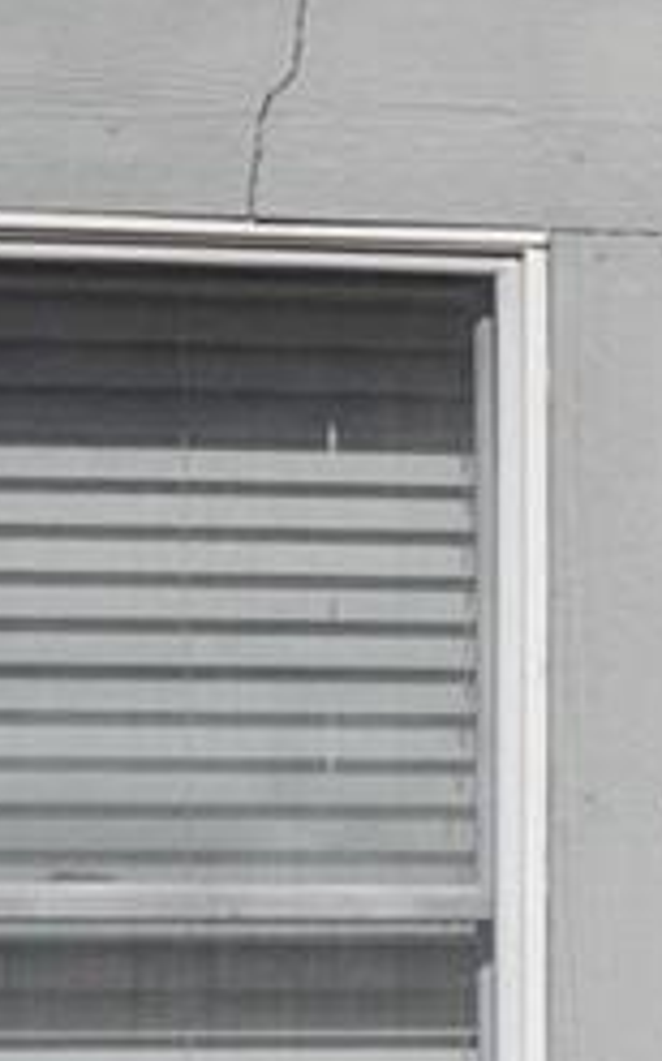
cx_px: 2923
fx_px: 6882
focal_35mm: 238
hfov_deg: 4.8
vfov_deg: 8.8
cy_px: 941
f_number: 9
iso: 400
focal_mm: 18
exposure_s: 1/2000
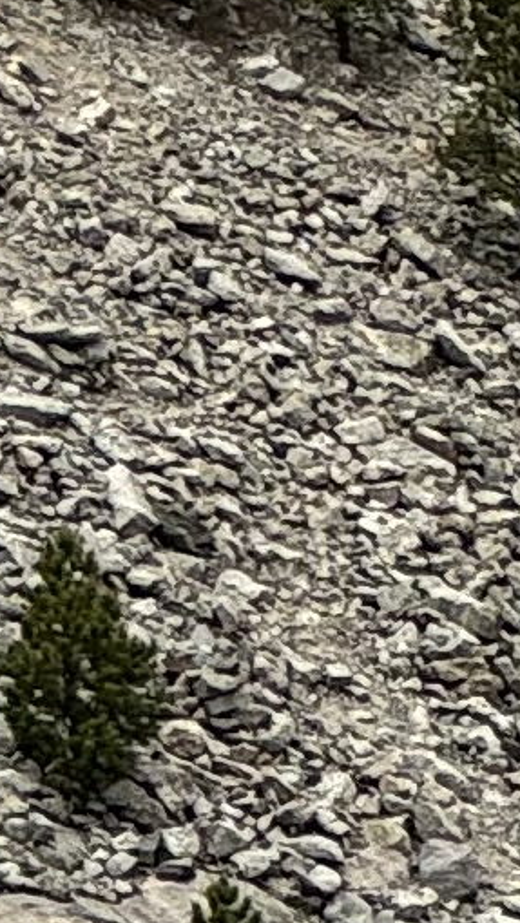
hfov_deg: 1.8
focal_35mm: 663
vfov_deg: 3.2
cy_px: -693
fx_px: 16246
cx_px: -1982
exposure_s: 1/791
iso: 25
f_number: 2.8
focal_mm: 9
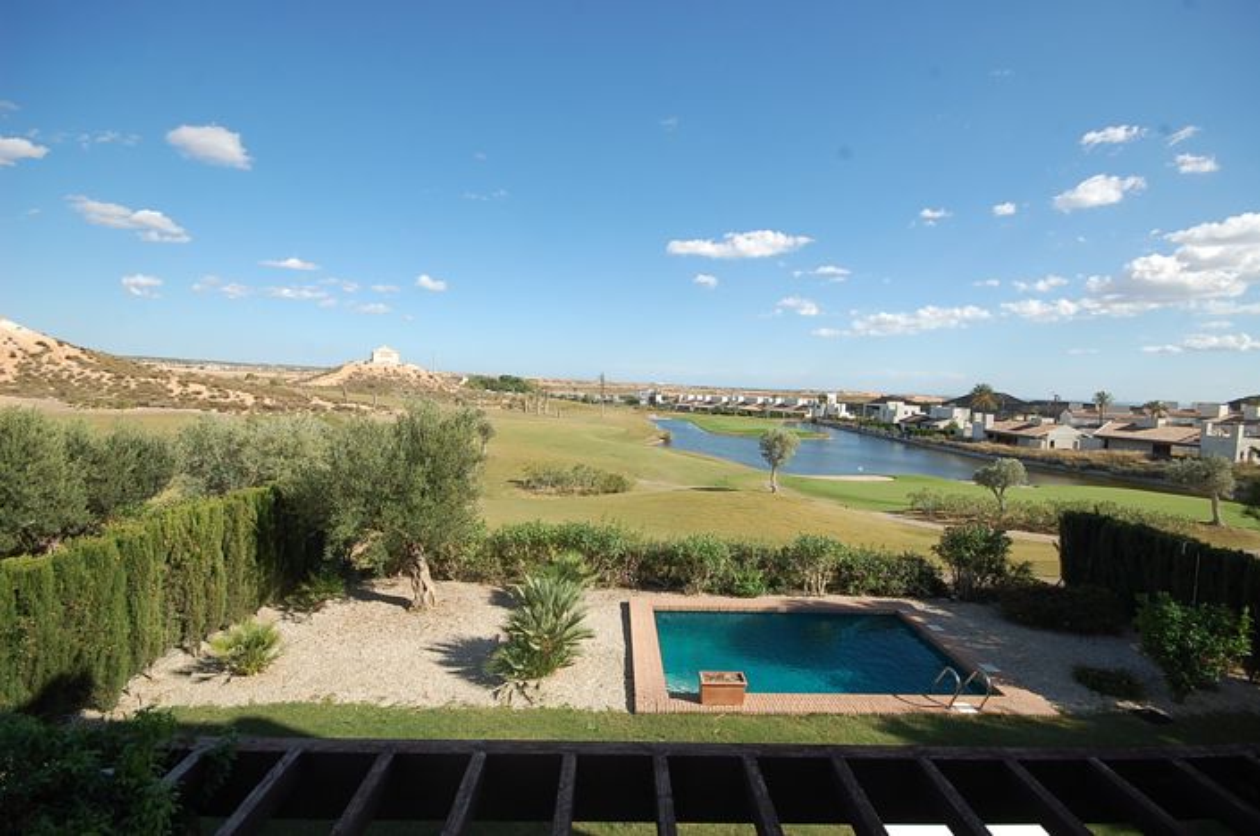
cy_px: 418
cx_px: 630
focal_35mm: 15
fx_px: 524
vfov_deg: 77.2
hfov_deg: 100.5
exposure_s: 1/320
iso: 200
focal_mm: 10
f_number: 9
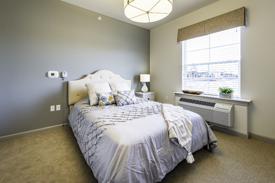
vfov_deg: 77.3
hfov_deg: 100.3
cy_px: 90
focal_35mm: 15
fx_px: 115
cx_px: 131
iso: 800
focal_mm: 14
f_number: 6.3
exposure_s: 1/60
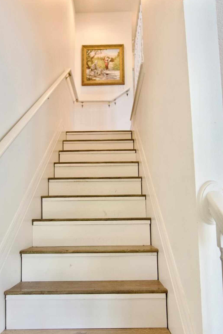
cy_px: 191
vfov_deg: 69.0
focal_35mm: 26
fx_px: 242
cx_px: 108
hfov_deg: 49.5
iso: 800
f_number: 5
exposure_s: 1/100
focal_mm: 14
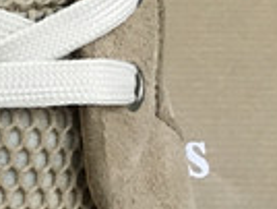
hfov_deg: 11.5
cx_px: -312
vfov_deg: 9.7
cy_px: 256
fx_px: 1210
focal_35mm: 151
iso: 200
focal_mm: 4.15
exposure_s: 1/20
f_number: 2.2
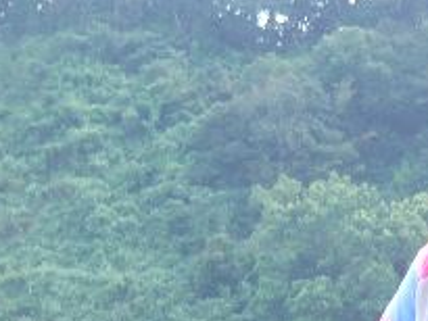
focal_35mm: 444
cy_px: 398
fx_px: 5493
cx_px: 526
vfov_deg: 3.3
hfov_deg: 4.4
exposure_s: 1/40
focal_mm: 23.6
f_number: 2.8
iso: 50
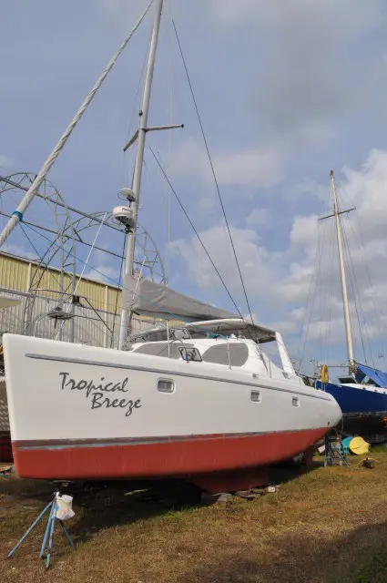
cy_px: 292
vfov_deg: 67.4
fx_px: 437
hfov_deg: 47.8
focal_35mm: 27
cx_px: 194
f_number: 11
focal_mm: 18
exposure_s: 1/500
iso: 200
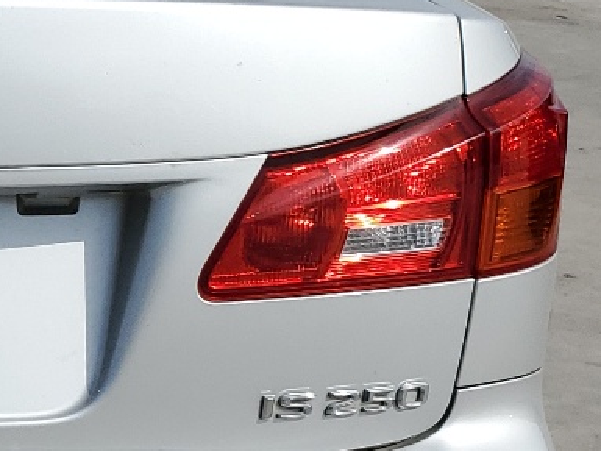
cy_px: 314
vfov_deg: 13.7
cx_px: -286
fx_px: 1876
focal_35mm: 108
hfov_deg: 16.6
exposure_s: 1/5000
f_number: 1.5
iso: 50
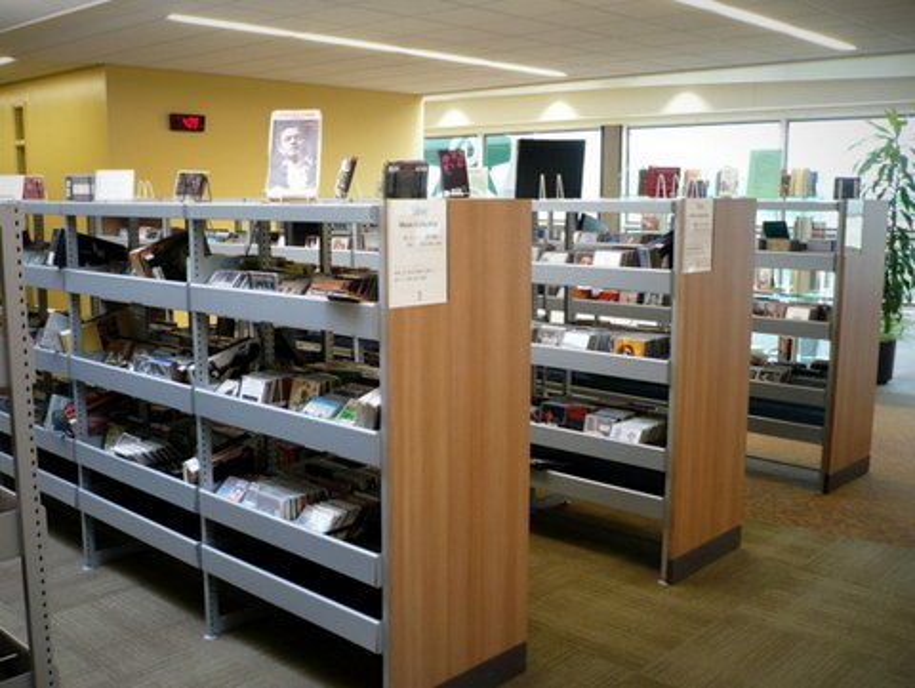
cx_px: 458
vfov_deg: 40.8
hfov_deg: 52.6
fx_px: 926
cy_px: 344
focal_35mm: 35
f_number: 2.8
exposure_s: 1/10
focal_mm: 5.8
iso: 100
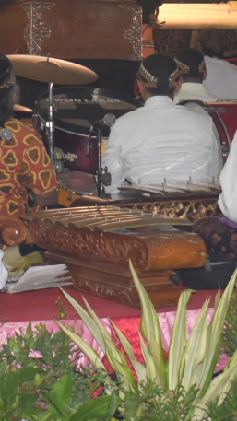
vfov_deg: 13.6
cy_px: -19
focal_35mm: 156
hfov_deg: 7.8
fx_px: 1743
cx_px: 28
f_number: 5
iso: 800
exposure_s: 1/100
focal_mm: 28
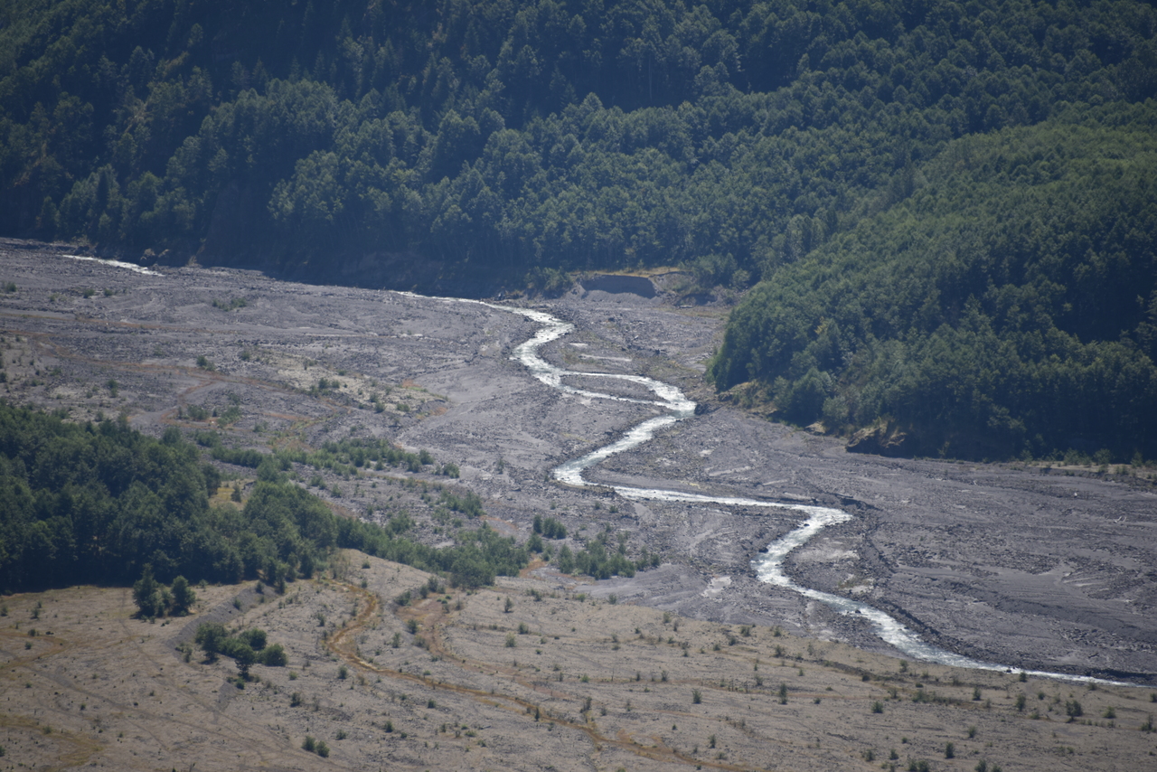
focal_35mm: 300
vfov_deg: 4.6
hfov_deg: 6.9
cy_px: 386
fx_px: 9643
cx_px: 578
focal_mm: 300
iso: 125
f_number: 5.6
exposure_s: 1/640
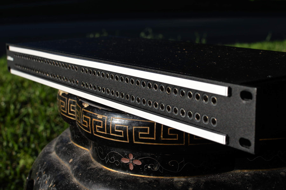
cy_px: 95
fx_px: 417
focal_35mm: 52
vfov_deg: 25.7
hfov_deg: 37.9
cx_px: 143
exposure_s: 1/125
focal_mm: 35
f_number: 8
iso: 100
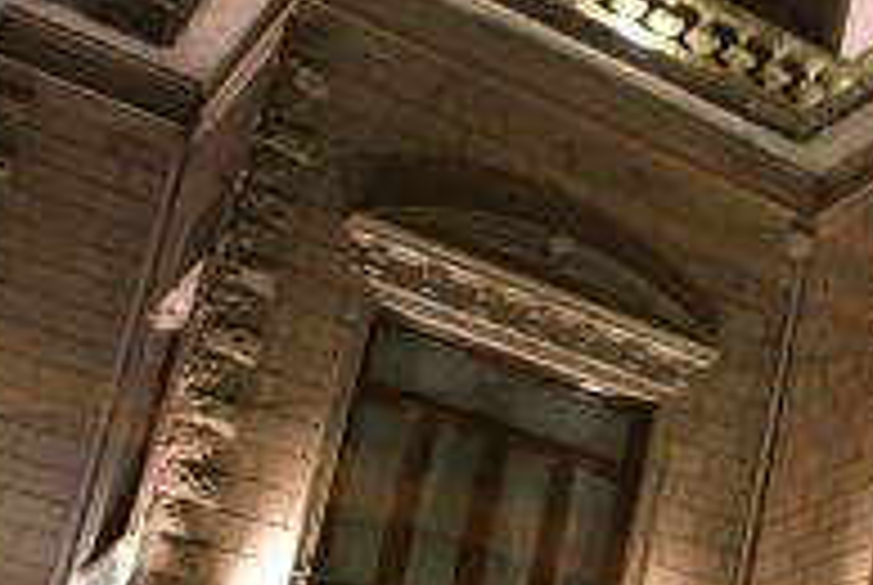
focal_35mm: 76
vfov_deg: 17.4
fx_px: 1846
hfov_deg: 21.2
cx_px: 1408
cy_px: 630
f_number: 22
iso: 100
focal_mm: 15
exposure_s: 30
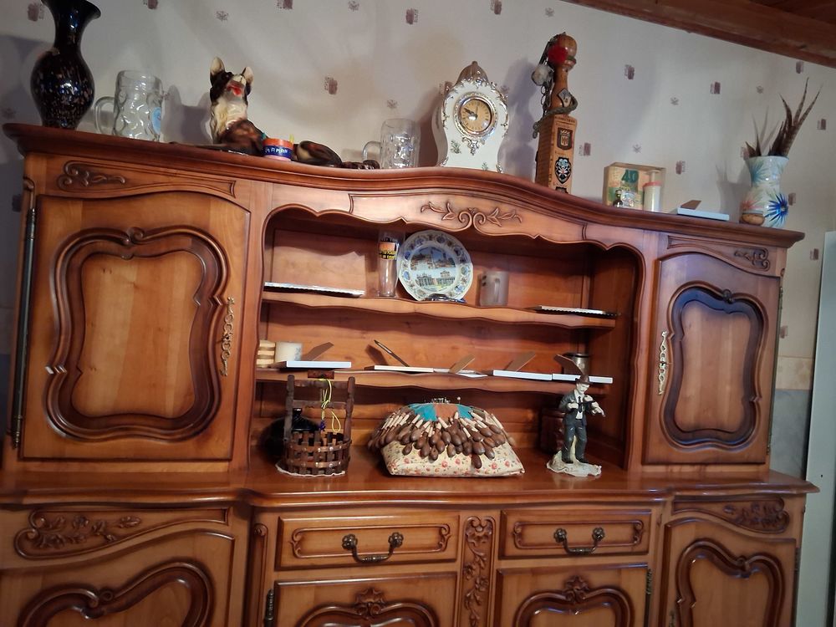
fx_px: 628
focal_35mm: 26
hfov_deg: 67.3
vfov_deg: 53.1
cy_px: 314
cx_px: 418
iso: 800
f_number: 1.8
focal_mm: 3.98
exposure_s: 1/25
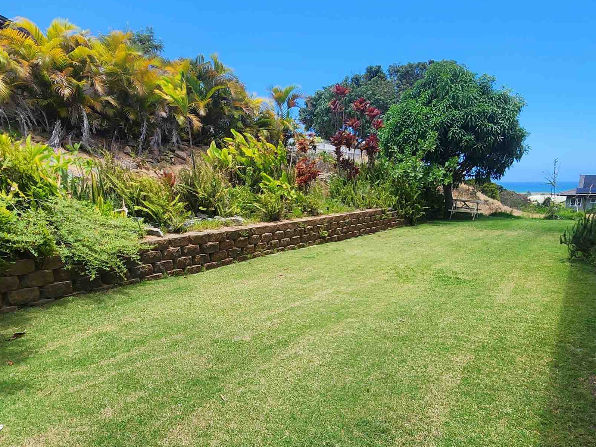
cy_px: 294
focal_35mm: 25
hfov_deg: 69.4
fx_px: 430
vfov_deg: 53.9
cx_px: 284
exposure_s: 1/1215
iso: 50
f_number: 2.2
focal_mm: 2.2
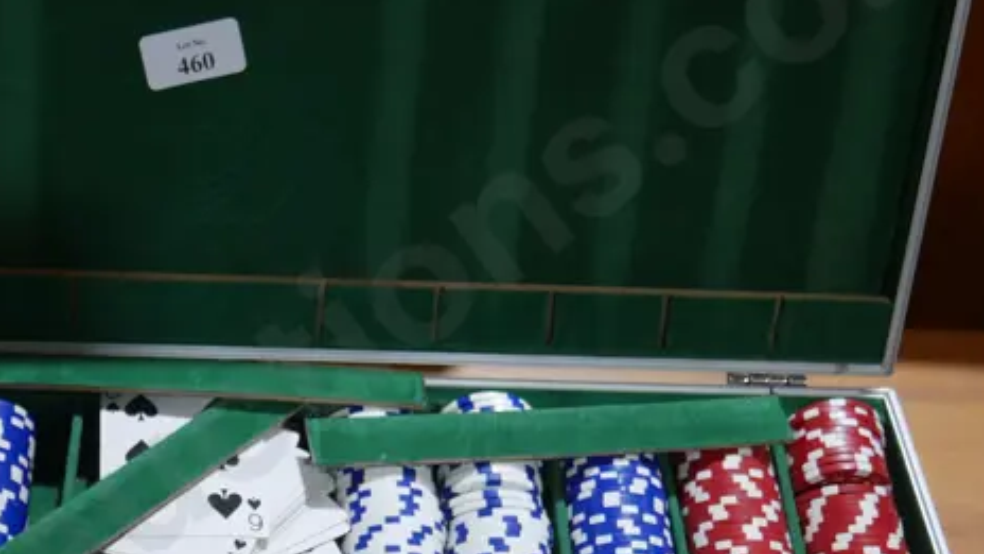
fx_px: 2009
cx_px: 168
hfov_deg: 26.9
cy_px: 483
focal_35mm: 77
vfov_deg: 15.5
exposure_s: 1/60
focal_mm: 16
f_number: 3.6
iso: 250
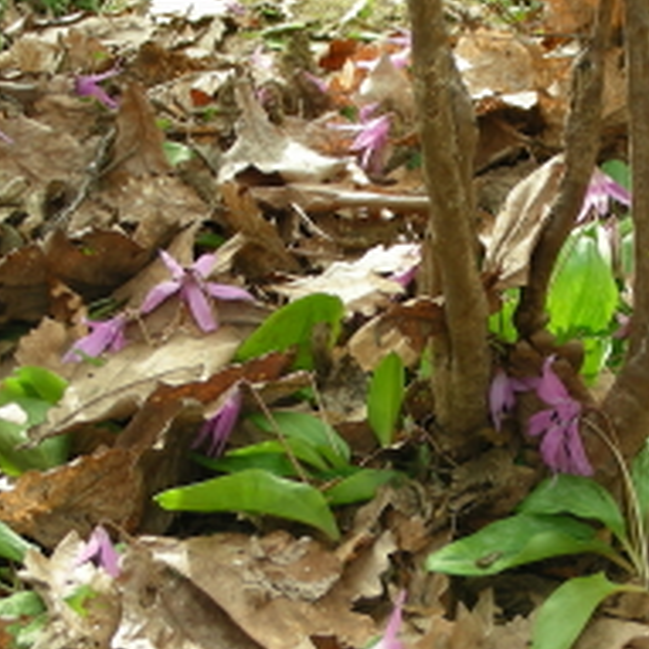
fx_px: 2567
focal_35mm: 121
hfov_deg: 14.4
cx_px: 493
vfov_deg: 14.4
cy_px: 437
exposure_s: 1/96.3
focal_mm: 9.7
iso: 50
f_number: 3.5
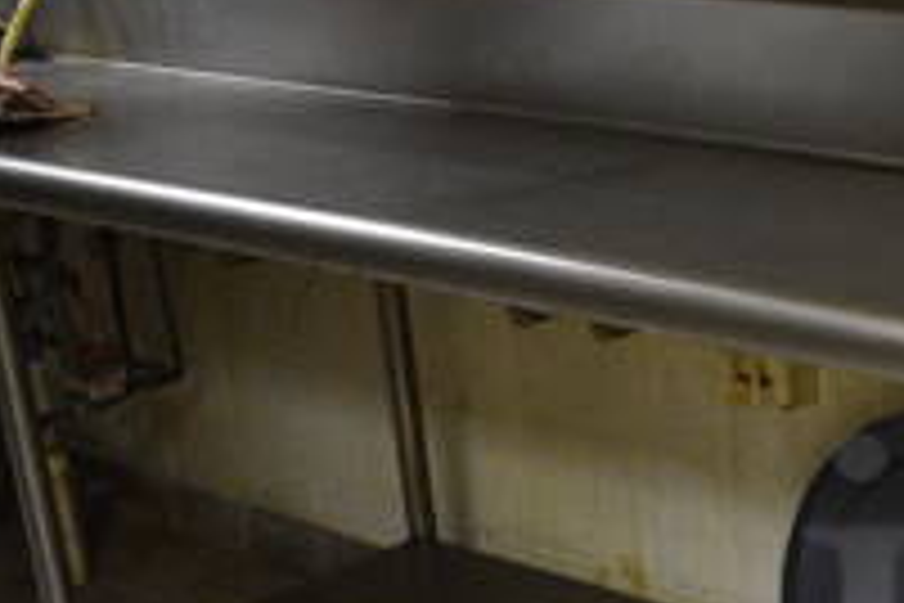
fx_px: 2059
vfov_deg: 16.2
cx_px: 1138
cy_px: 639
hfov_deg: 22.4
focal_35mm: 82
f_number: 3.5
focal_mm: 18
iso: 3200
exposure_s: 1/25
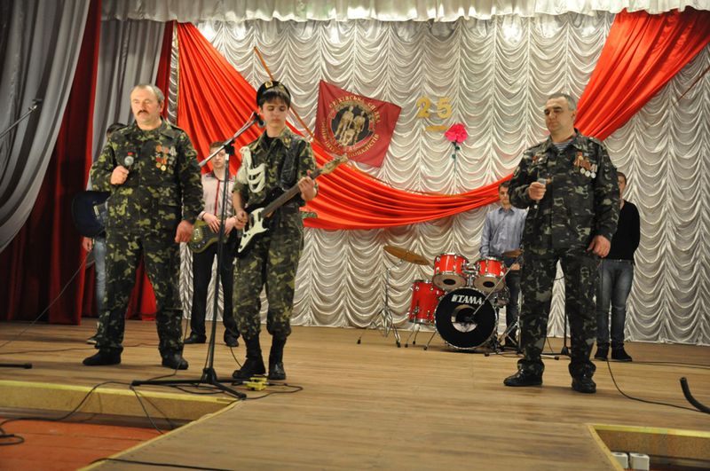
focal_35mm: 39
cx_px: 355
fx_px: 768
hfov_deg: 49.6
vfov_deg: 34.1
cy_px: 236
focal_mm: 26
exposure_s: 1/60
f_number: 4
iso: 1600
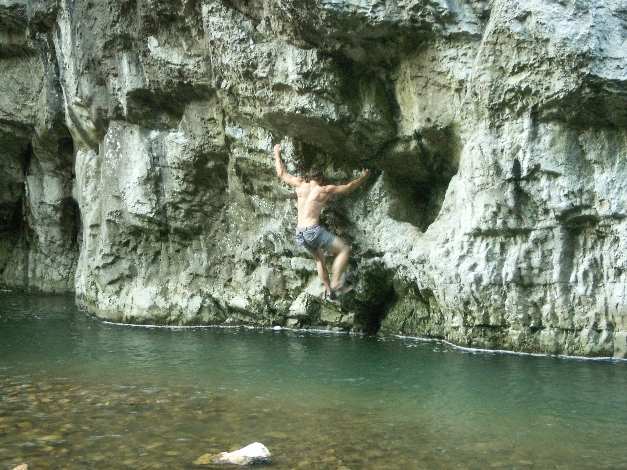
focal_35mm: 54
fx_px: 978
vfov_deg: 27.0
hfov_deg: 35.5
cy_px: 235
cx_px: 314
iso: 160
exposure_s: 1/13
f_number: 3.5
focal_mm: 11.5
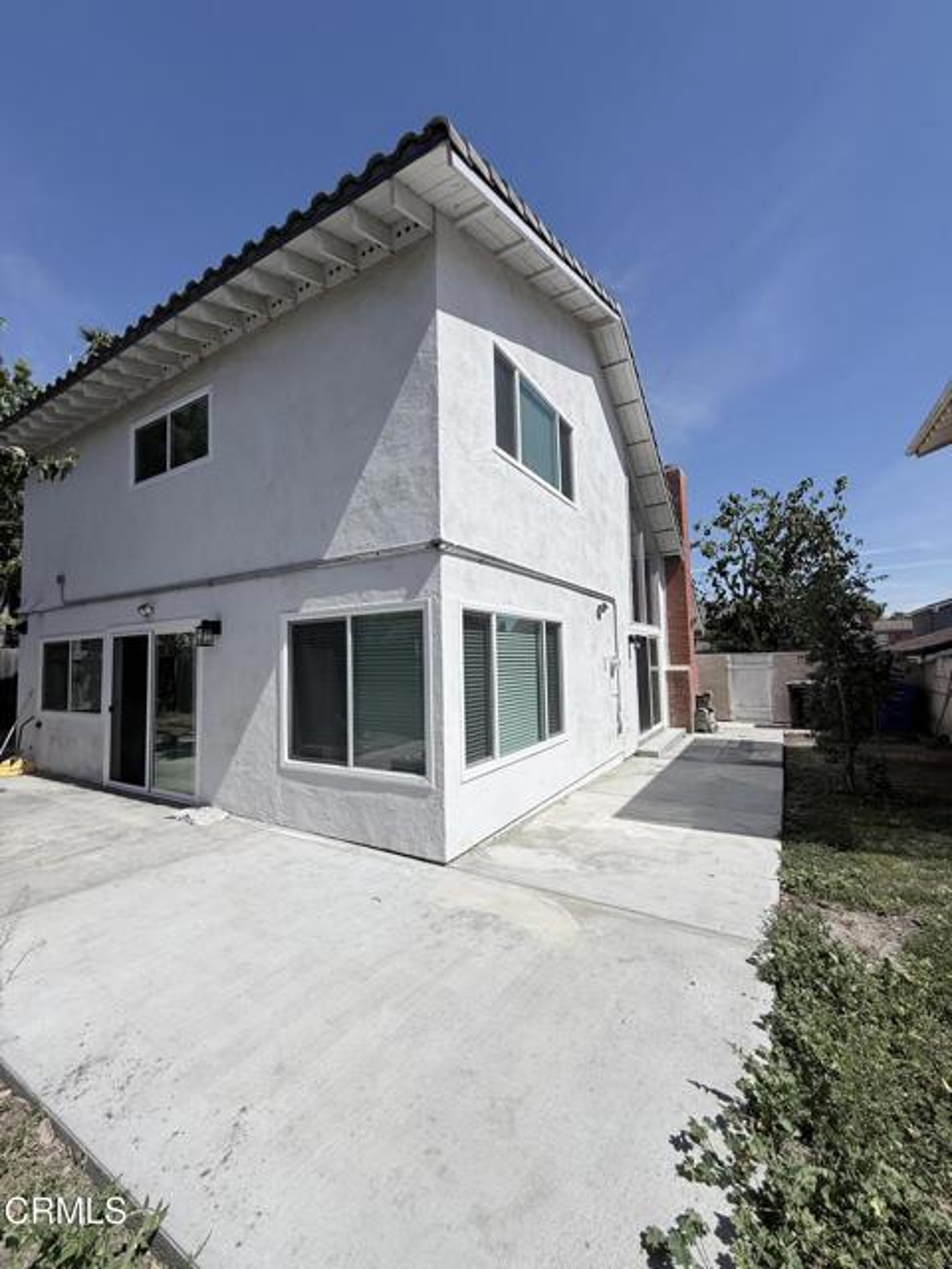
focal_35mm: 14
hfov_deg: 85.7
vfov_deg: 102.1
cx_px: 476
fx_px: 513
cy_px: 634
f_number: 2.2
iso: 50
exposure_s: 1/6173
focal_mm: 2.22
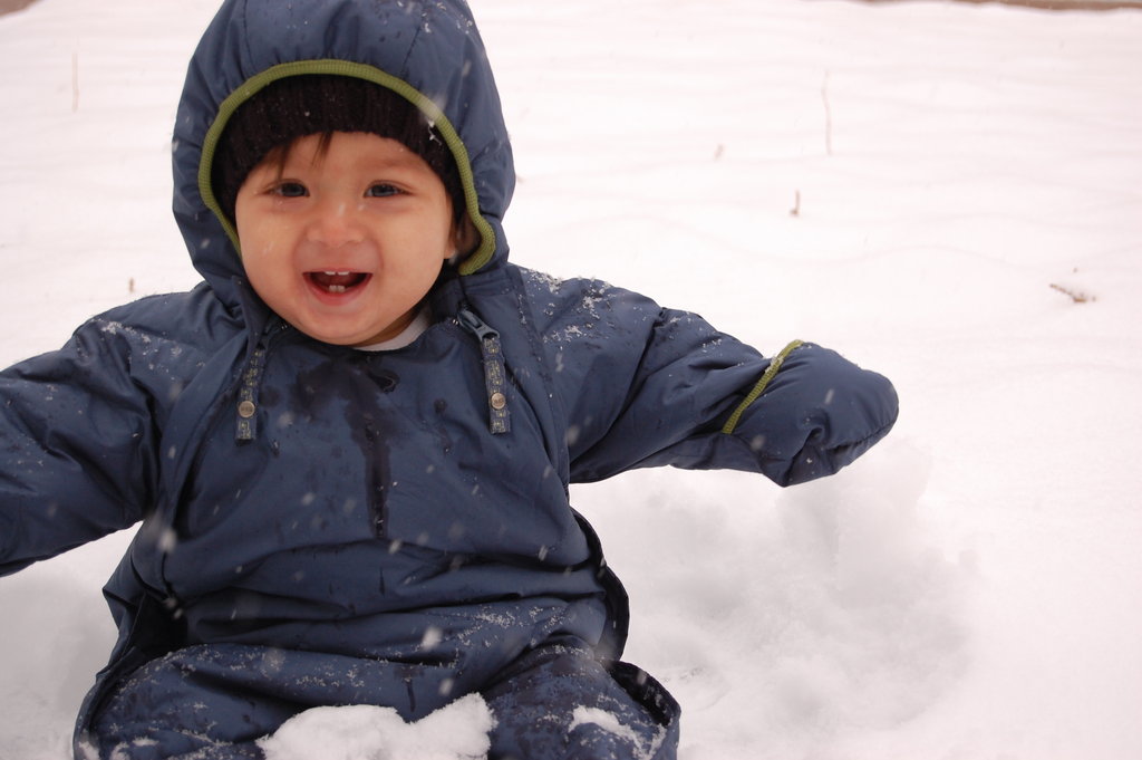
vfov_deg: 16.5
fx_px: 2615
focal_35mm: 82
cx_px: 571
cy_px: 380
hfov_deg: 24.6
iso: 400
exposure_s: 1/250
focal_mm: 55
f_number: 8
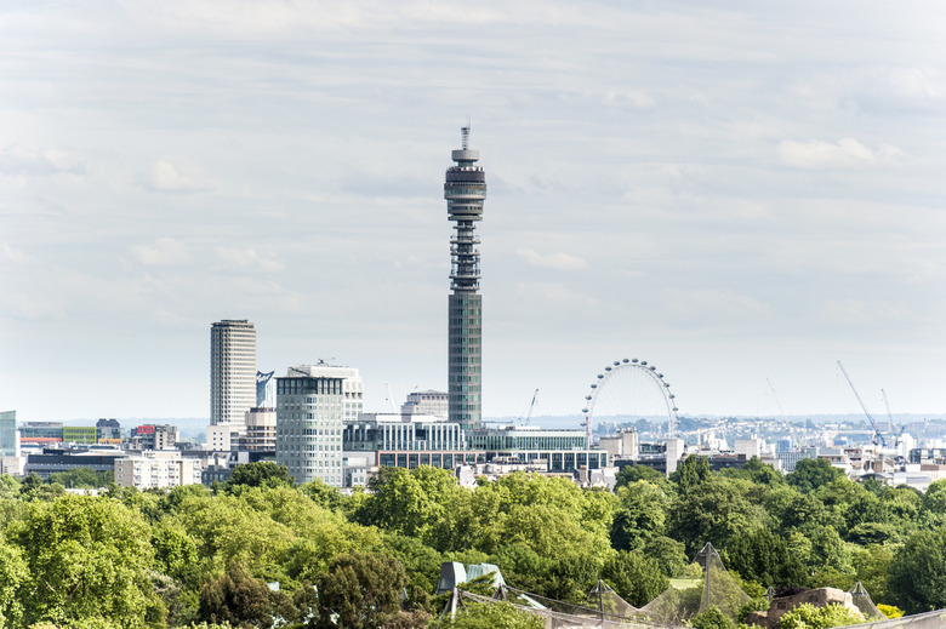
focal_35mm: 200
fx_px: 5252
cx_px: 473
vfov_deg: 6.9
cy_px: 314
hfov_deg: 10.3
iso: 200
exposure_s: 1/500
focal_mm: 200
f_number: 7.1
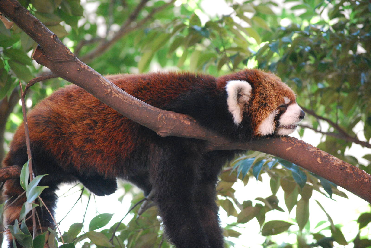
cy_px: 124
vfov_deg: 8.3
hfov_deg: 12.4
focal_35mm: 165
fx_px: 1702
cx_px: 186
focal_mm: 110
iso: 1600
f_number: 4.8
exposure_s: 1/60
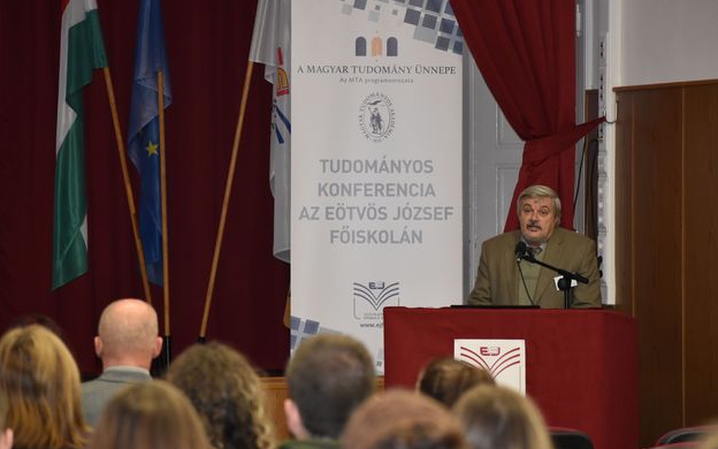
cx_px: 360
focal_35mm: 169
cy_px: 234
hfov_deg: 12.4
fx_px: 3307
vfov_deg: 7.8
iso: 1600
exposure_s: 1/80
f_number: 4.8
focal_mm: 110
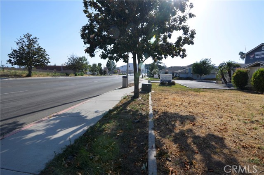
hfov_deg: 95.1
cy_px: 88
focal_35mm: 16
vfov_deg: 71.8
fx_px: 121
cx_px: 132
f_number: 8
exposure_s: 1/250
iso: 100
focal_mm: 11
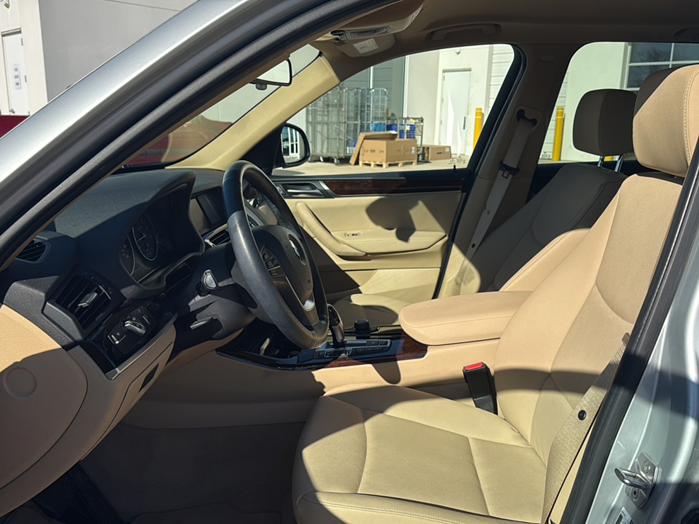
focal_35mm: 25
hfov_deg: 69.4
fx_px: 505
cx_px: 350
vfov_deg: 54.9
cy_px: 262
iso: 80
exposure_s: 1/4975
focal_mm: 6.76
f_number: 1.78
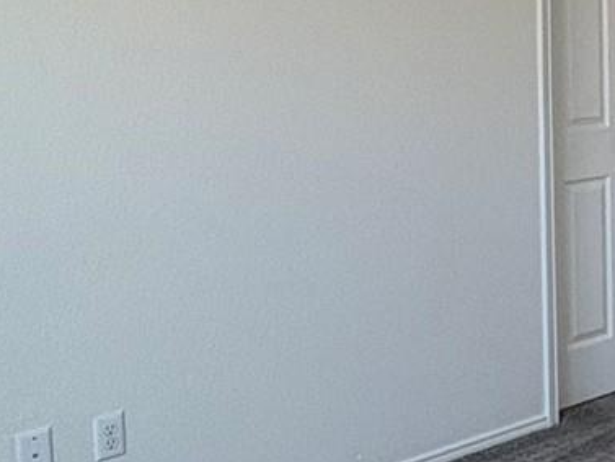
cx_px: 933
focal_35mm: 76
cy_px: 75
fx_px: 1351
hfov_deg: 21.4
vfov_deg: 19.2
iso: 80
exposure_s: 1/120
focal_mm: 2.22
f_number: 2.2
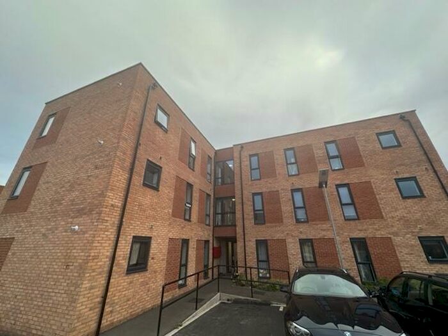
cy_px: 168
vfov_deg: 85.7
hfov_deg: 102.1
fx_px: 181
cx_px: 224
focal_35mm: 14
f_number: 2.2
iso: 40
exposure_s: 1/388
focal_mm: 2.22
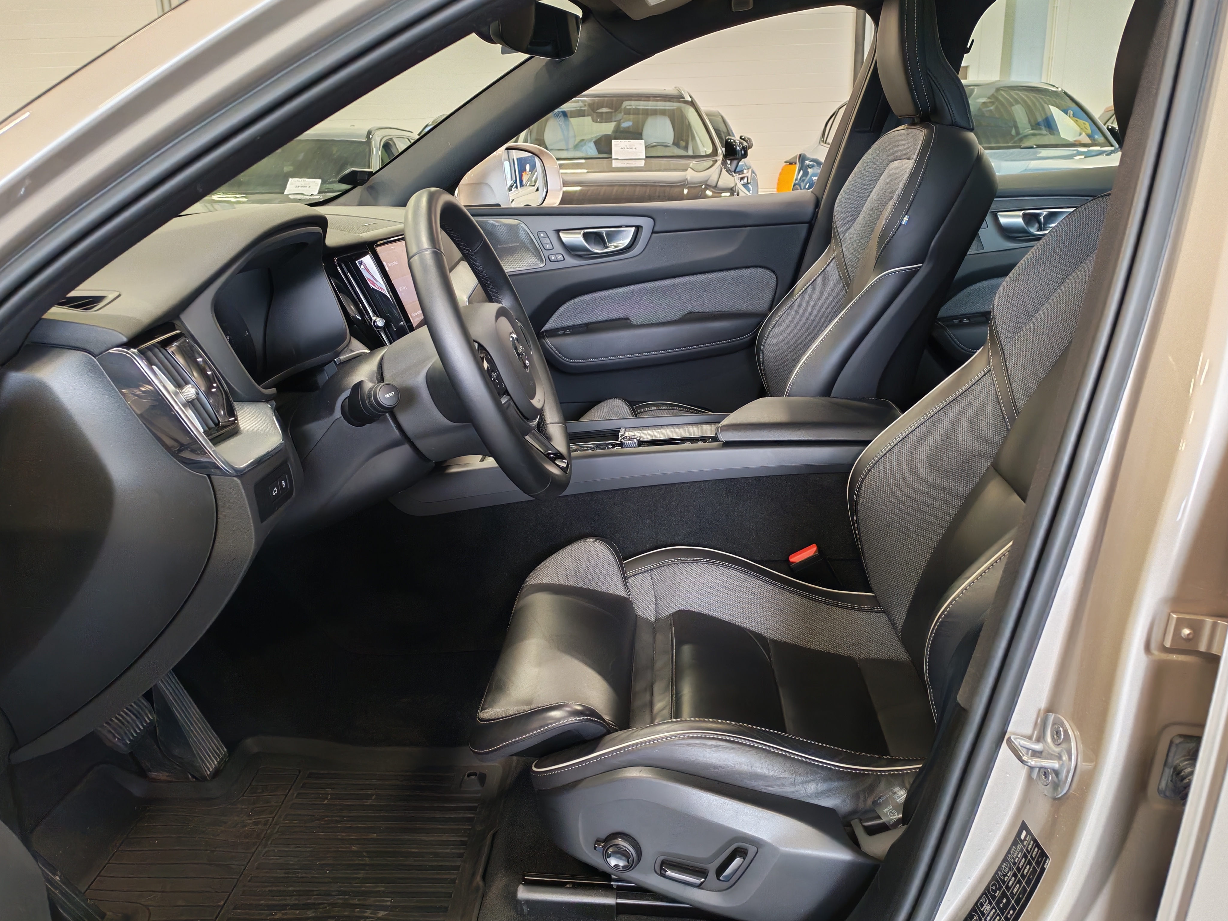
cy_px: 460
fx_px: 1064
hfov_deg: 60.0
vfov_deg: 46.8
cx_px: 614
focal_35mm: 30
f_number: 1.9
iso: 740
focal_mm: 6.12
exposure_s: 1/100
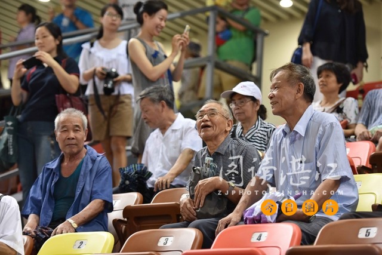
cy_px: 128
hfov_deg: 18.6
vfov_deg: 12.5
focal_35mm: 110
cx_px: 191
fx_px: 1167
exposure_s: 1/250
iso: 2500
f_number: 2.8
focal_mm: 110
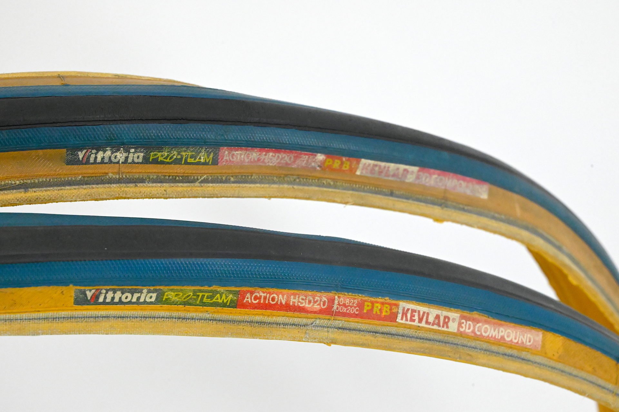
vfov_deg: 19.4
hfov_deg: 28.9
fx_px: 1203
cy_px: 206
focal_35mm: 70
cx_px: 310
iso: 14400
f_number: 14
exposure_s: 1/500
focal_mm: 70
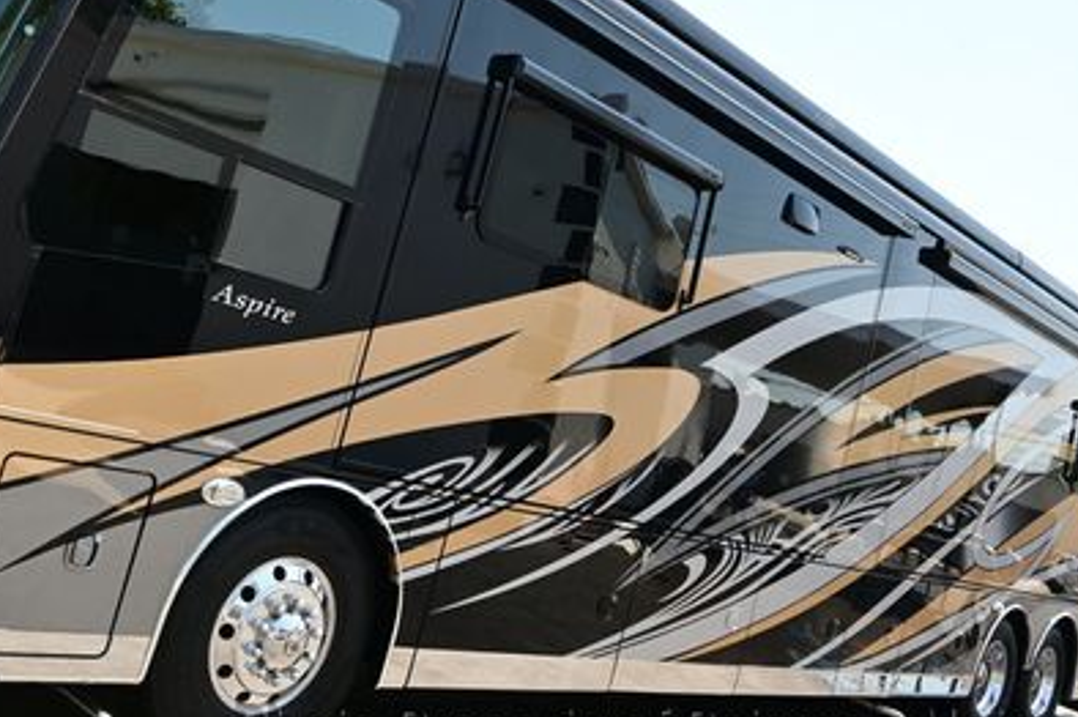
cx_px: 375
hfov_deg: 48.9
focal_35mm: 39
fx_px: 1167
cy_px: 194
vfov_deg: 33.6
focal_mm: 16
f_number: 5.6
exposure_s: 1/125
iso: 100
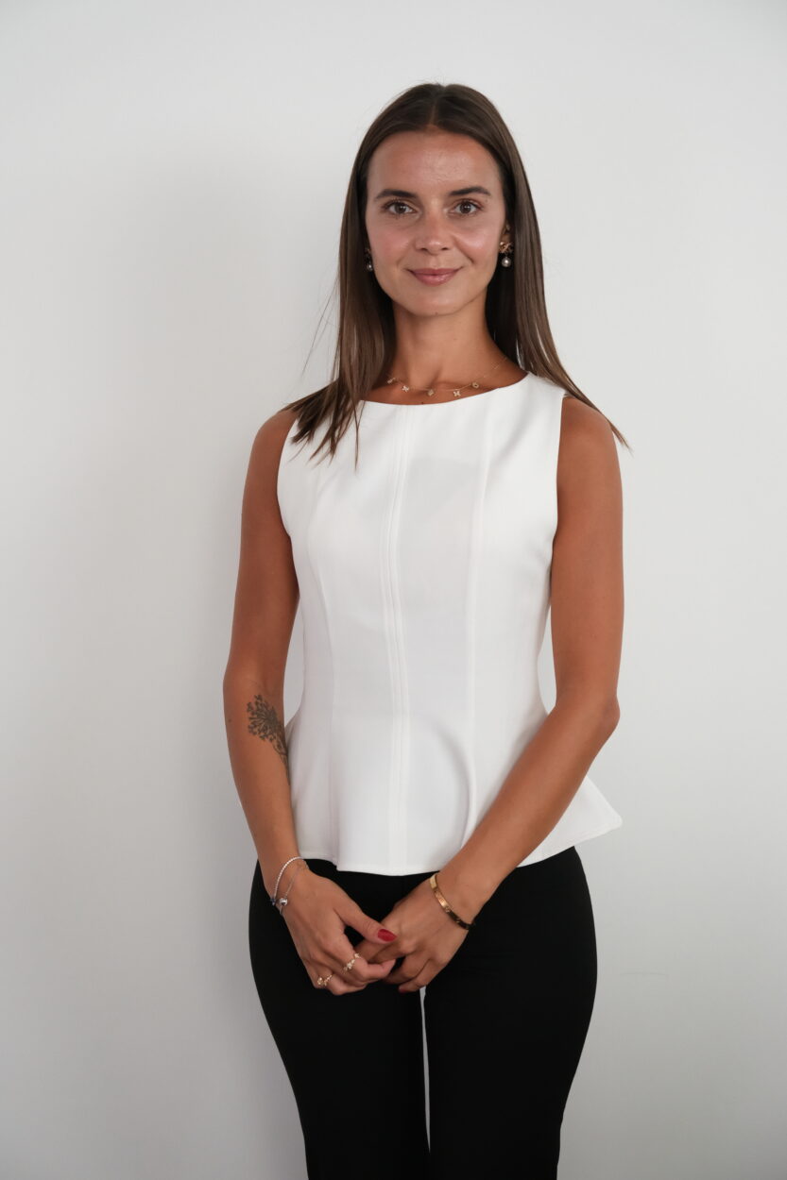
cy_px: 590
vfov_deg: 33.4
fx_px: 1968
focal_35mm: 60
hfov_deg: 22.6
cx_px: 394
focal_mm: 40.1
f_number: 3.2
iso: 3200
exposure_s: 1/250
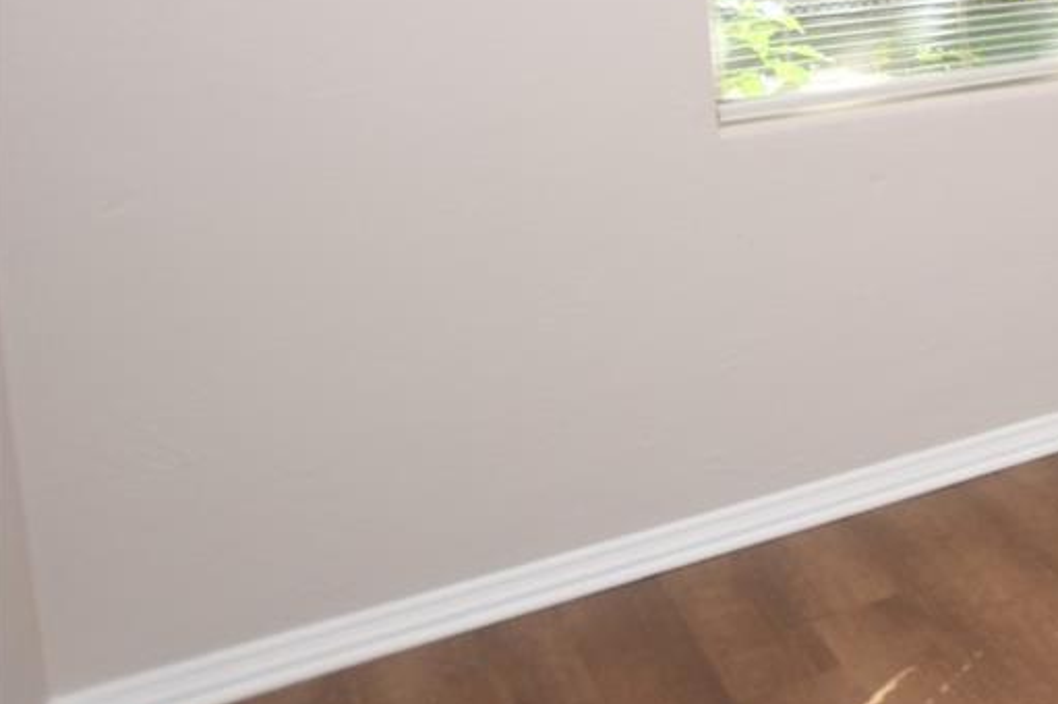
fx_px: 1380
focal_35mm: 47
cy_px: -54
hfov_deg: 26.9
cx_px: 1648
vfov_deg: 26.5
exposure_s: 1/60
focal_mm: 10
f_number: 4
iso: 100
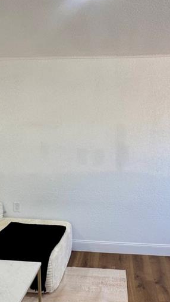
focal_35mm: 36
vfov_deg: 55.0
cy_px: 177
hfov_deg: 32.8
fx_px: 288
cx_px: 73
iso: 80
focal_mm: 2.22
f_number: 2.2
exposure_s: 1/99
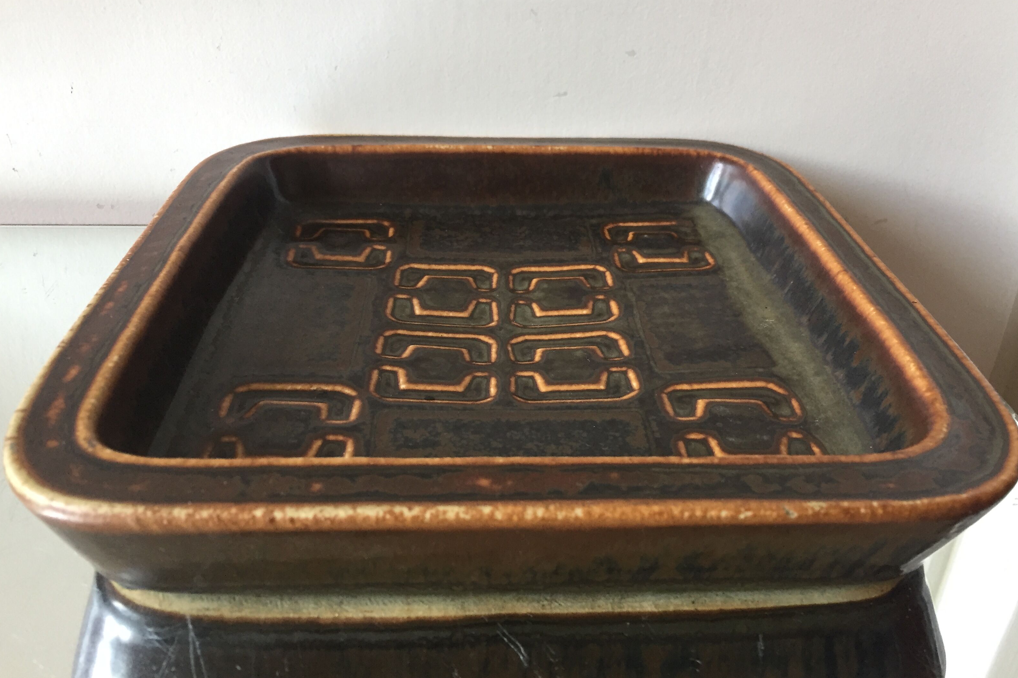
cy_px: 290
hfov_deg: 60.3
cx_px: 514
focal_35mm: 31
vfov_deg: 42.2
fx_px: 877
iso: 160
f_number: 2.2
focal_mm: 4.15
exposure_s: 1/33
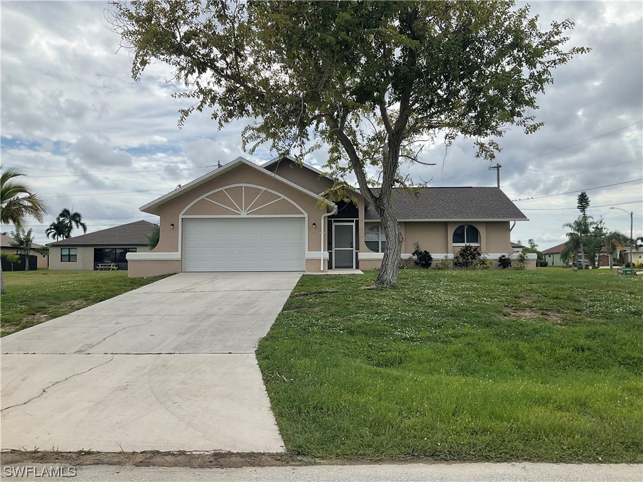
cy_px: 241
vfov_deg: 48.2
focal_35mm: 29
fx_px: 539
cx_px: 322
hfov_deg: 61.7
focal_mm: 3
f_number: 1.8
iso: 16
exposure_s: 1/2667
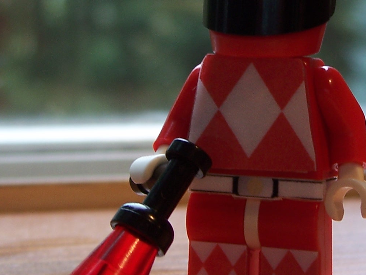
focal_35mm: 120
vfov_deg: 12.3
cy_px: 161
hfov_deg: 16.3
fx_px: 1269
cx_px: 283
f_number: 2.8
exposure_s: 1/80
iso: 64
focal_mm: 7.8
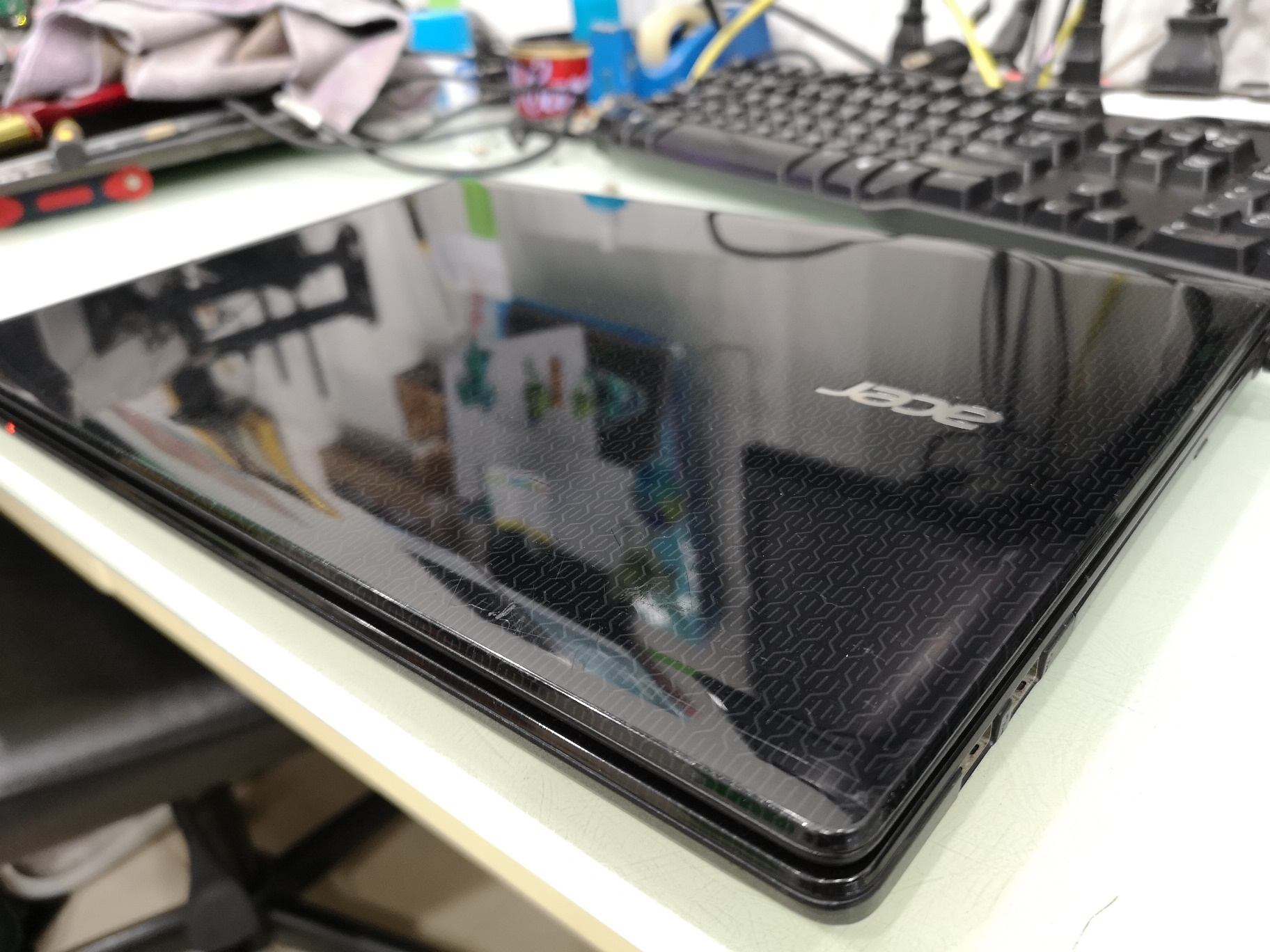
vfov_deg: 51.4
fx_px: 991
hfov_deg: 65.3
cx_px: 635
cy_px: 476
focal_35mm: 27
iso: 320
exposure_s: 1/25
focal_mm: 3.95
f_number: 1.8
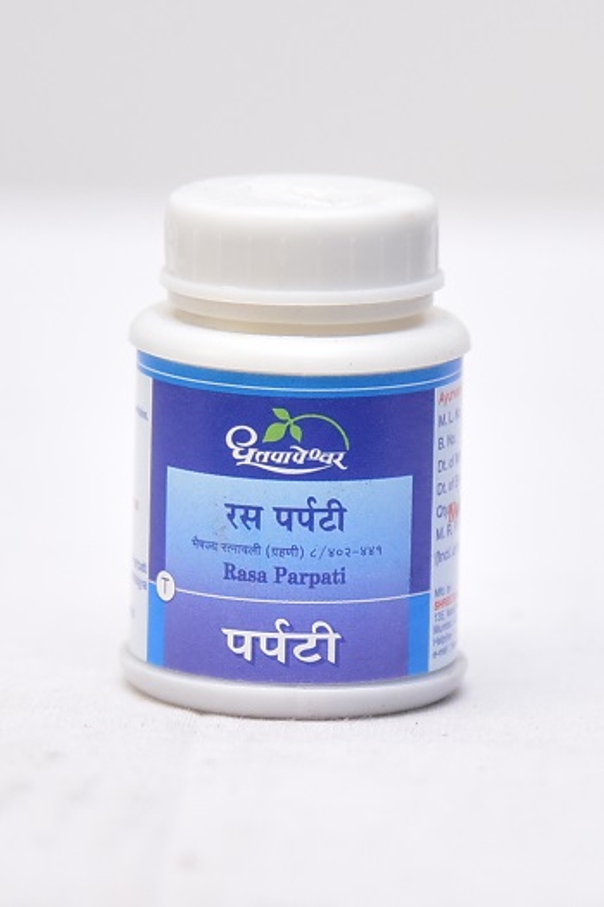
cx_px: 302
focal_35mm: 110
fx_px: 2772
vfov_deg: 18.6
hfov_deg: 12.4
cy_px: 454
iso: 1600
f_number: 4
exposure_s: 1/160
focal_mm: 110
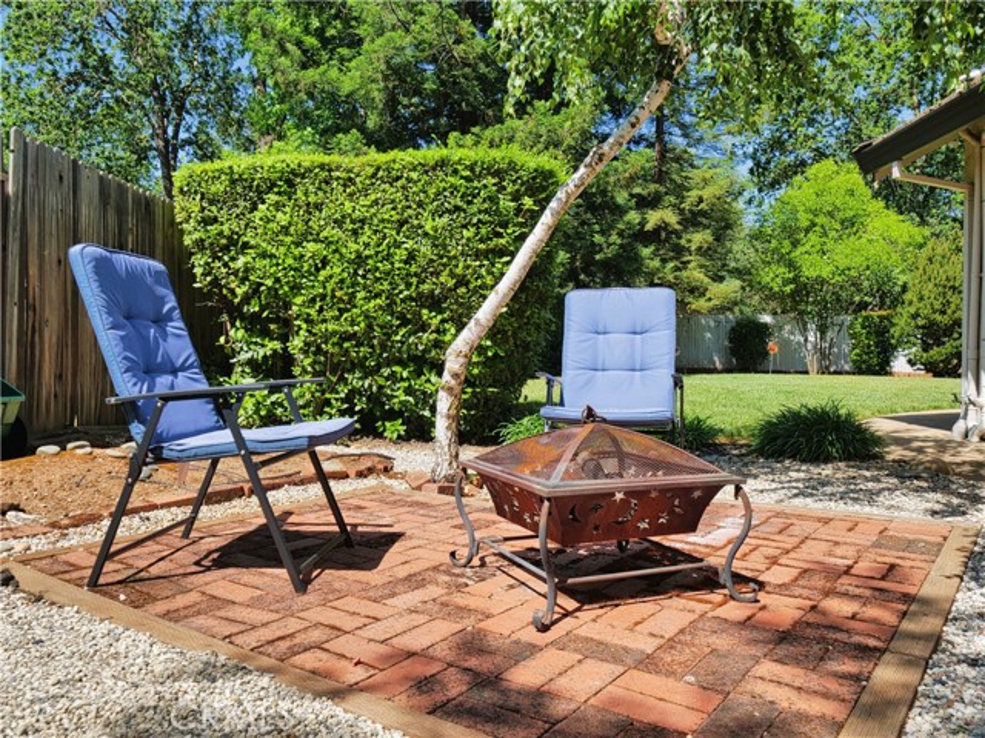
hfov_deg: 63.4
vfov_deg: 49.7
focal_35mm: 28
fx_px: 797
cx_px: 492
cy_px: 369
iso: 250
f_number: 4.5
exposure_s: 1/1300
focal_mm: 14
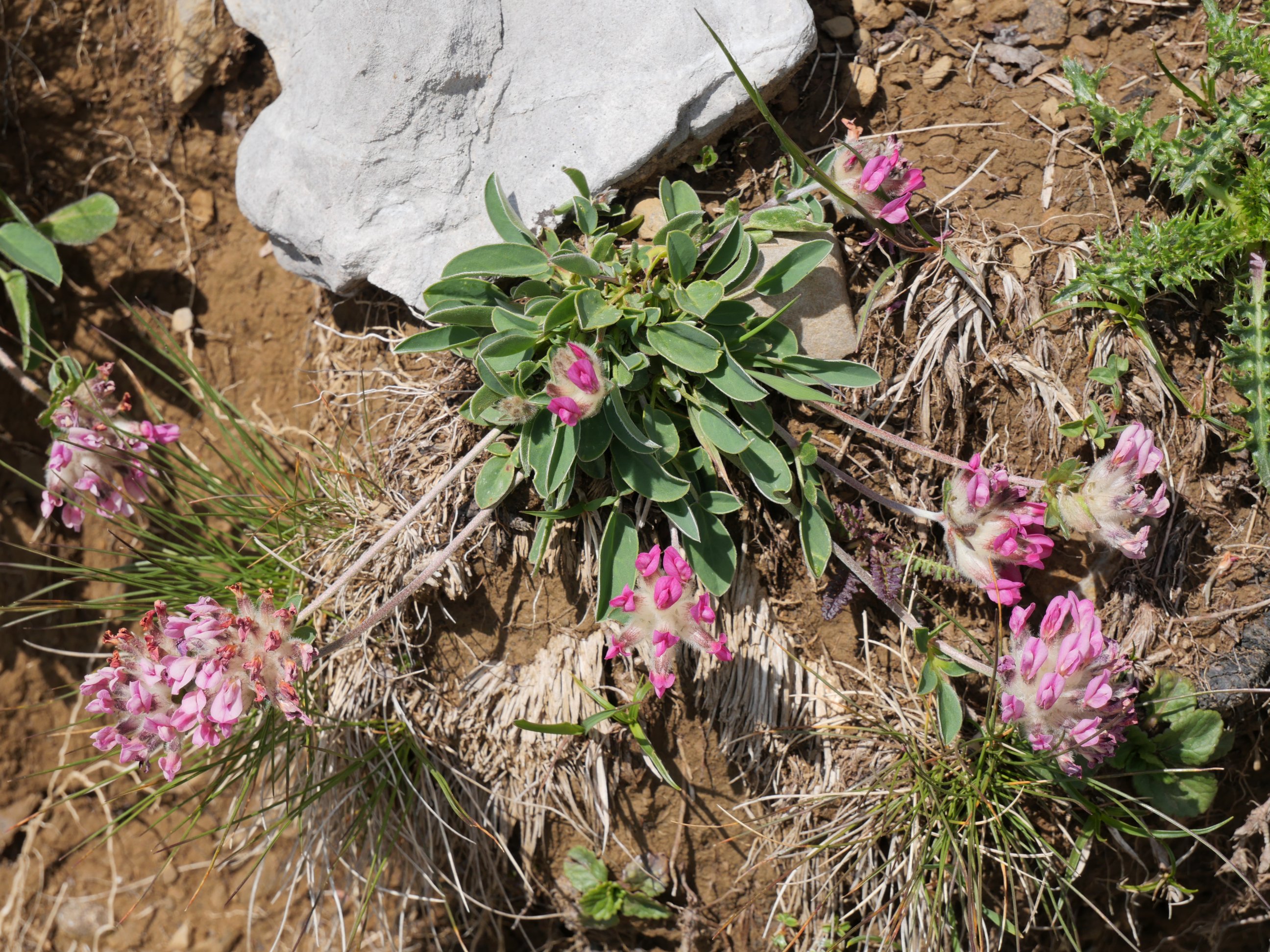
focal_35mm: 88
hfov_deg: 22.3
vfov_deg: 16.8
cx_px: 635
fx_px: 3229
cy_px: 476
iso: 200
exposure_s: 1/400
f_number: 8
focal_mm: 44
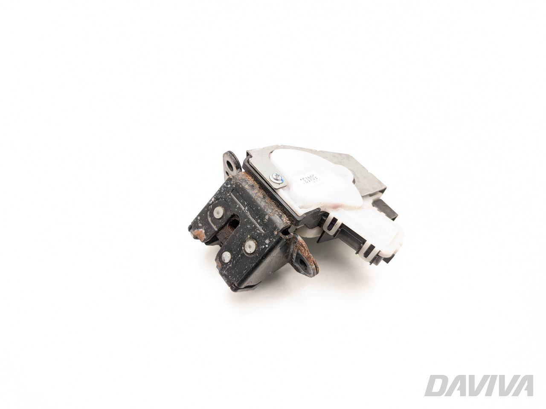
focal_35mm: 24
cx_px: 273
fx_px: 379
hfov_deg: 71.6
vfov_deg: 56.8
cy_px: 204
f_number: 1.68
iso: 19
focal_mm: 6.9
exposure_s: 1/40
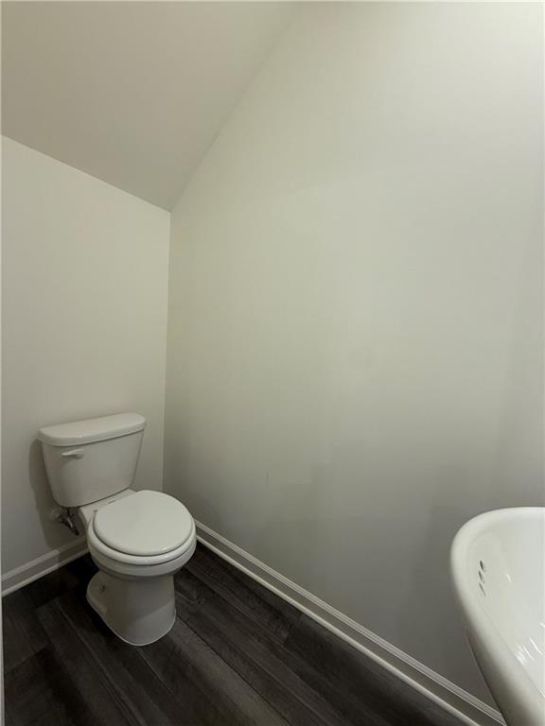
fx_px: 294
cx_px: 272
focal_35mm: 14
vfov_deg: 102.1
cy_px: 363
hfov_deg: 85.7
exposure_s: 1/120
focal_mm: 2.22
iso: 250
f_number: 2.2
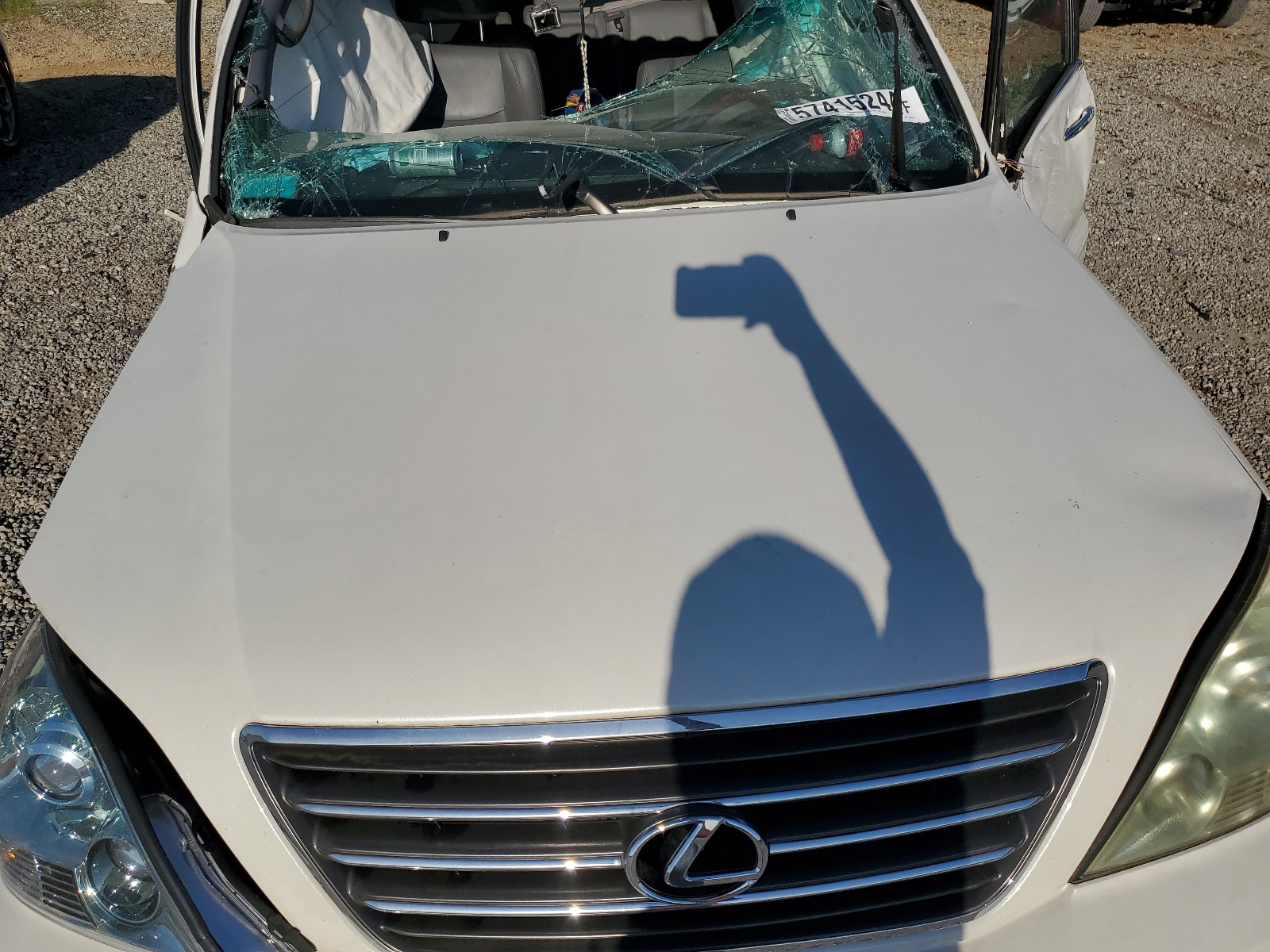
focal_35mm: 26
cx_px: 635
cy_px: 476
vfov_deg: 53.1
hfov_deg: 67.3
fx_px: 954
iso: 50
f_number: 1.5
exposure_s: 1/10000
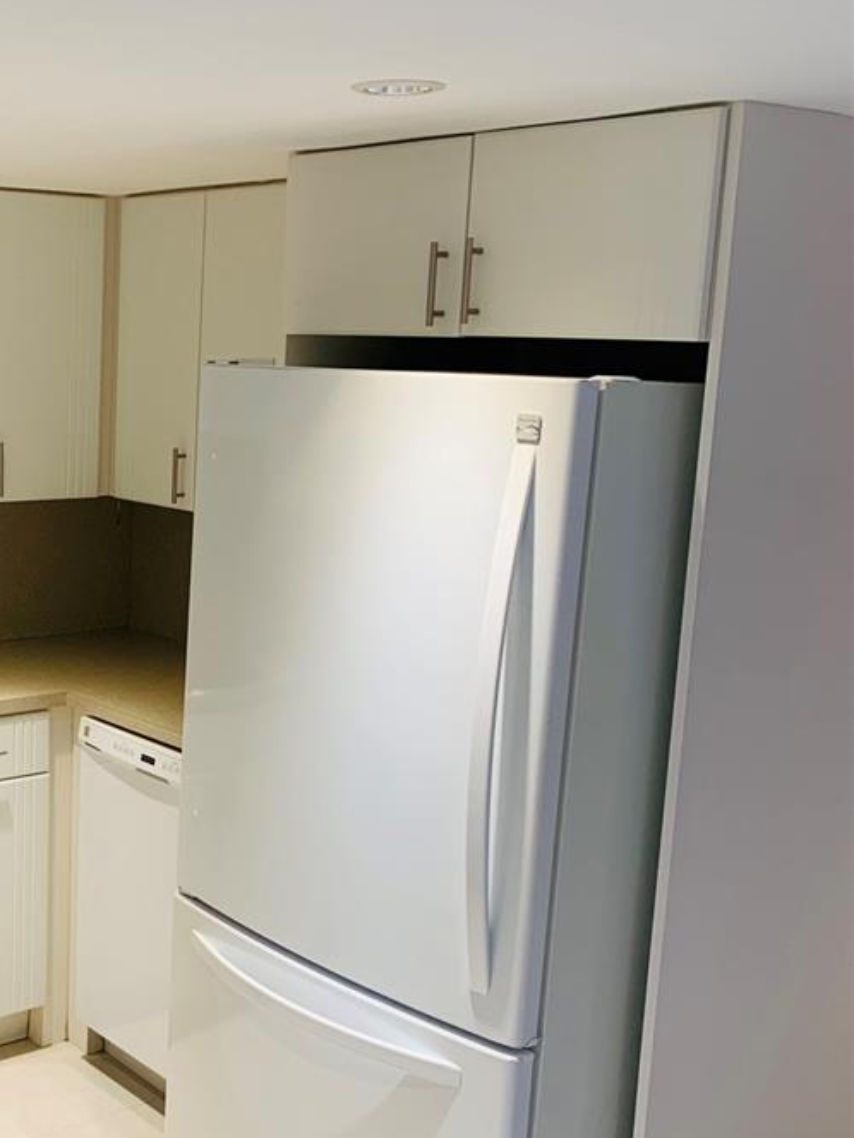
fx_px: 1546
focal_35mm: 47
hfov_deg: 29.6
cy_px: 612
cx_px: 84
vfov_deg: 40.4
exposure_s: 1/60
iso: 80
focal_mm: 4.25
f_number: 1.8
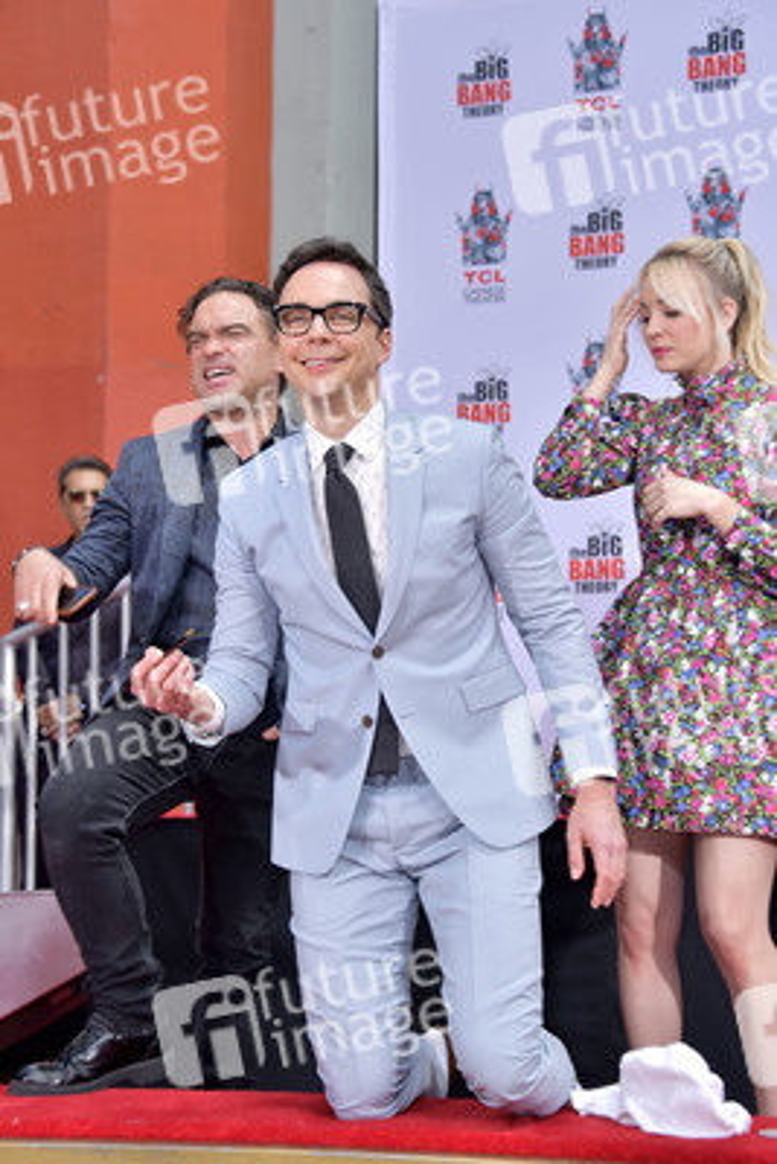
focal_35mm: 68
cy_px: 582
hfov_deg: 20.0
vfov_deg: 29.6
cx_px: 388
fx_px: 2199
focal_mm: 68
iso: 160
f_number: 4.8
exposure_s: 1/250
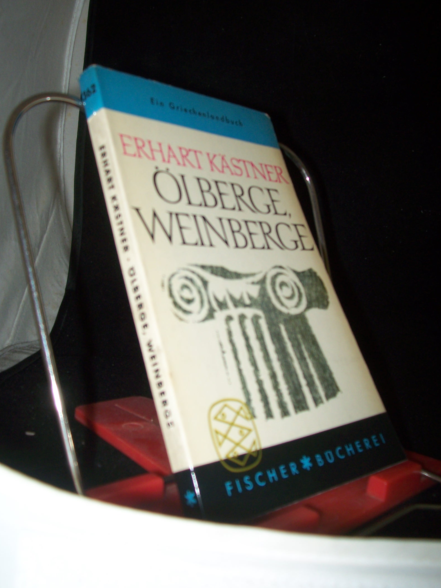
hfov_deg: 38.7
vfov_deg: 50.1
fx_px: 628
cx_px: 215
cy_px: 289
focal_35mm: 37
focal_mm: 5.6
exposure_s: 1/60
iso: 80
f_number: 2.7
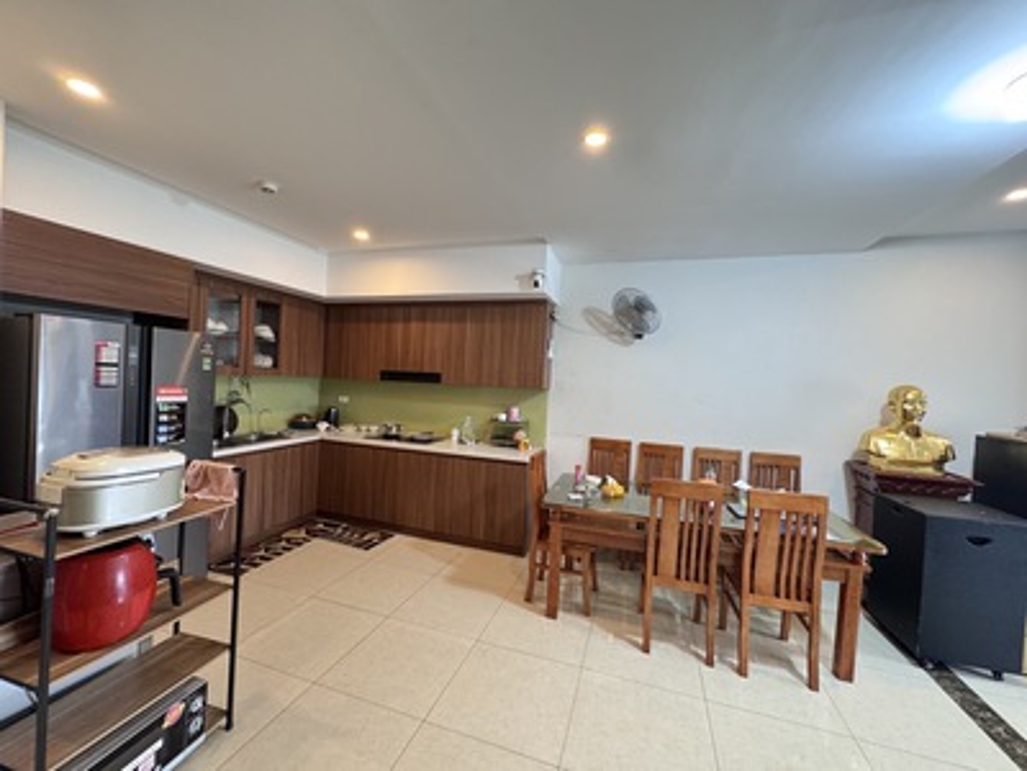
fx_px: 415
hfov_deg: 102.1
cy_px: 386
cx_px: 514
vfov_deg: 85.7
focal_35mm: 14
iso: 320
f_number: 2.2
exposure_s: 1/50
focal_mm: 2.22
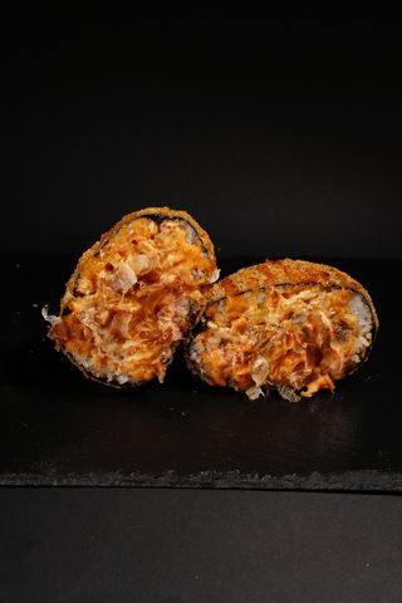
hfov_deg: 21.3
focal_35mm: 64
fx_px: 1069
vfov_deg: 31.5
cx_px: 201
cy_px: 302
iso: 1600
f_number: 8
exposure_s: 1/160
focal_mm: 63.8
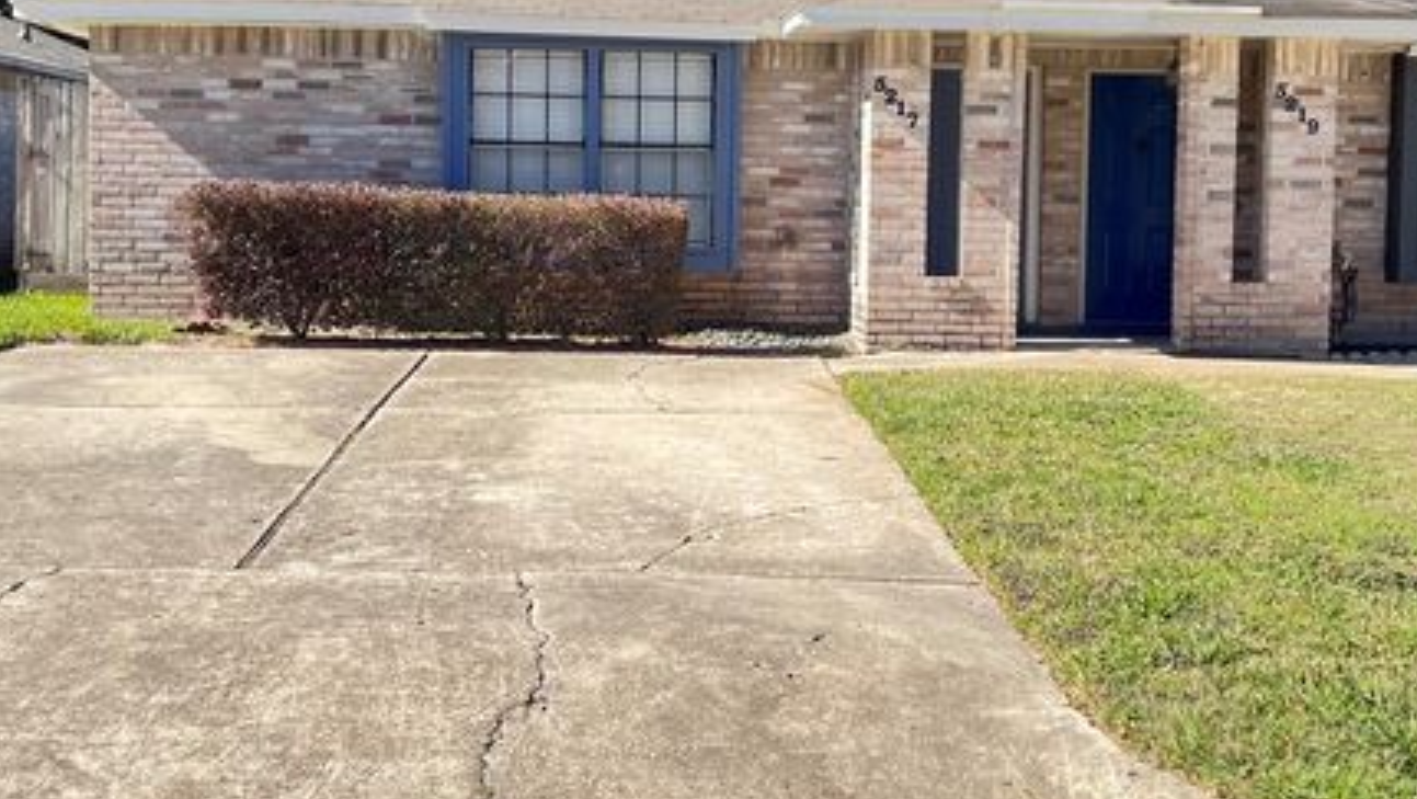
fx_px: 1466
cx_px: 756
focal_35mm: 39
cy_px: 255
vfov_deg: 30.2
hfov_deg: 51.5
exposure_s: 1/820
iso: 50
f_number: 1.5
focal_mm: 5.7
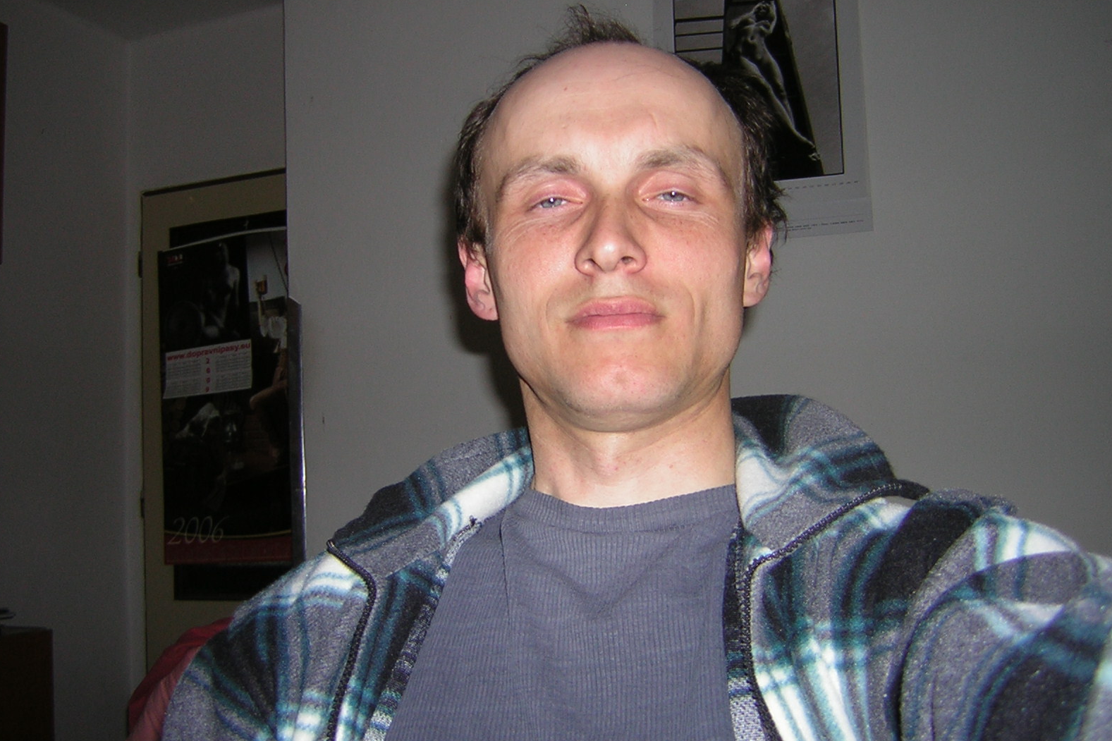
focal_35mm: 38
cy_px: 345
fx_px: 1174
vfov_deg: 35.0
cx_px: 555
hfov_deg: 50.7
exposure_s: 1/60.1
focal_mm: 4.7
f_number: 2.6
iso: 50
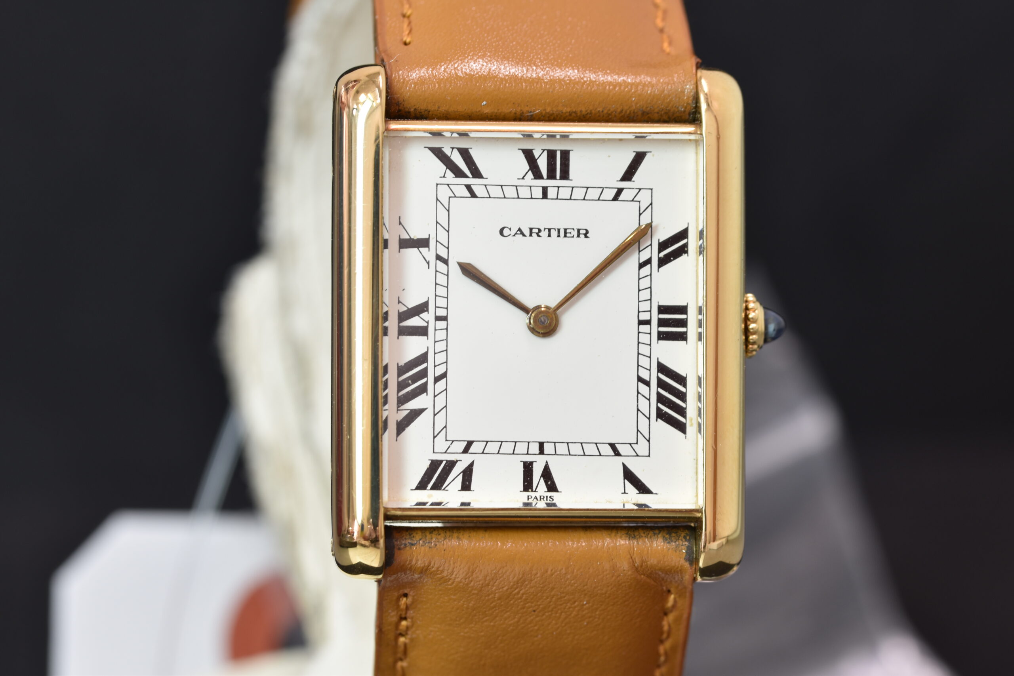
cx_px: 507
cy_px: 338
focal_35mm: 135
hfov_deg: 15.2
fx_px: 3802
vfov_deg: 10.2
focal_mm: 90
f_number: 8
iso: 100
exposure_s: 1/6
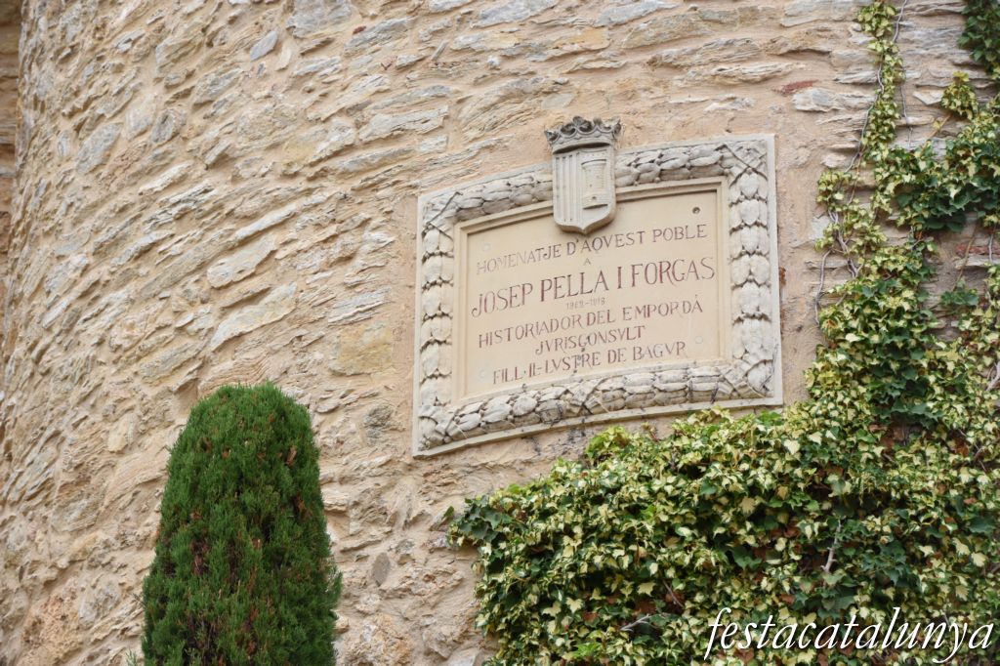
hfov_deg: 18.2
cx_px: 500
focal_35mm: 112
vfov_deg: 12.2
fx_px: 3124
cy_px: 333
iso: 640
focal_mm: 75
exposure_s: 1/1000
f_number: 6.3
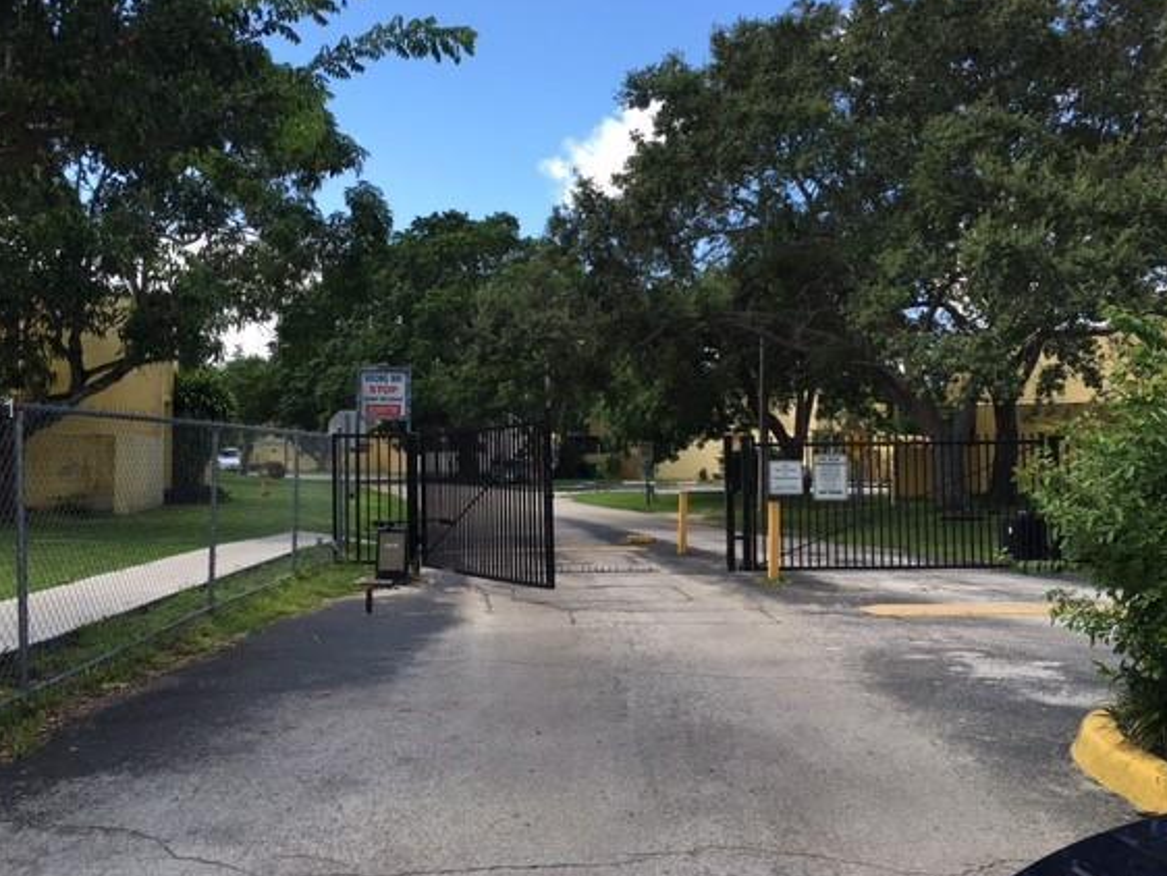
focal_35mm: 33
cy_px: 411
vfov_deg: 43.0
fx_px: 1113
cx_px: 544
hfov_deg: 55.3
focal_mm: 4.15
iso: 25
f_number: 2.2
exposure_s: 1/601
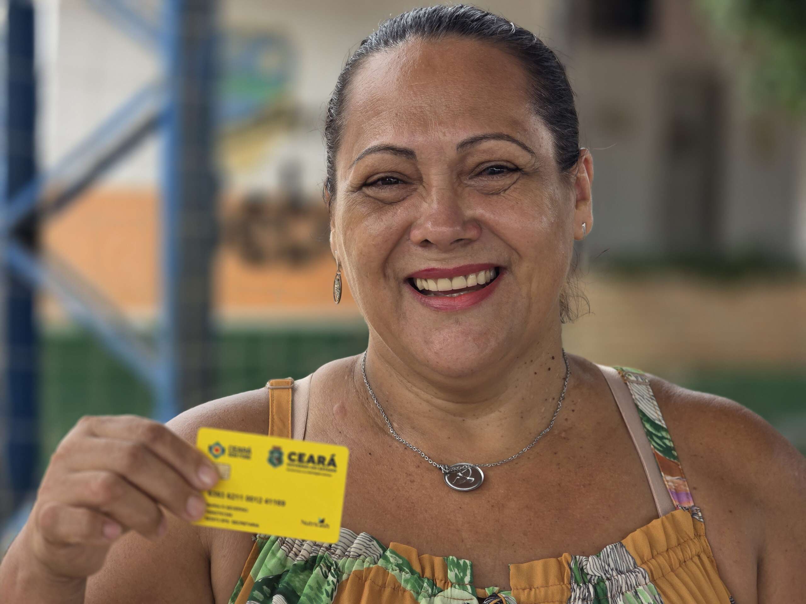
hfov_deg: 17.1
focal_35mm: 115
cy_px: 302
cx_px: 403
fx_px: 2678
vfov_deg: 12.9
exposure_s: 1/239
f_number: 3.4
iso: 64
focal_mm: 18.6
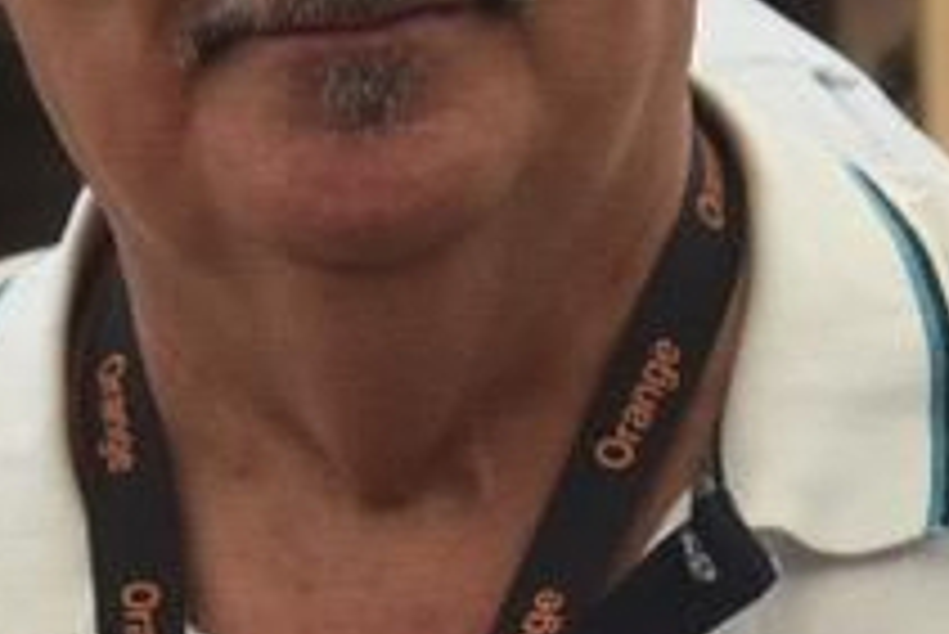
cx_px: 225
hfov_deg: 9.3
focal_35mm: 220
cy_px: 830
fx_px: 5803
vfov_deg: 6.2
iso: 160
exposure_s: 1/320
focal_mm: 29
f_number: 5.6
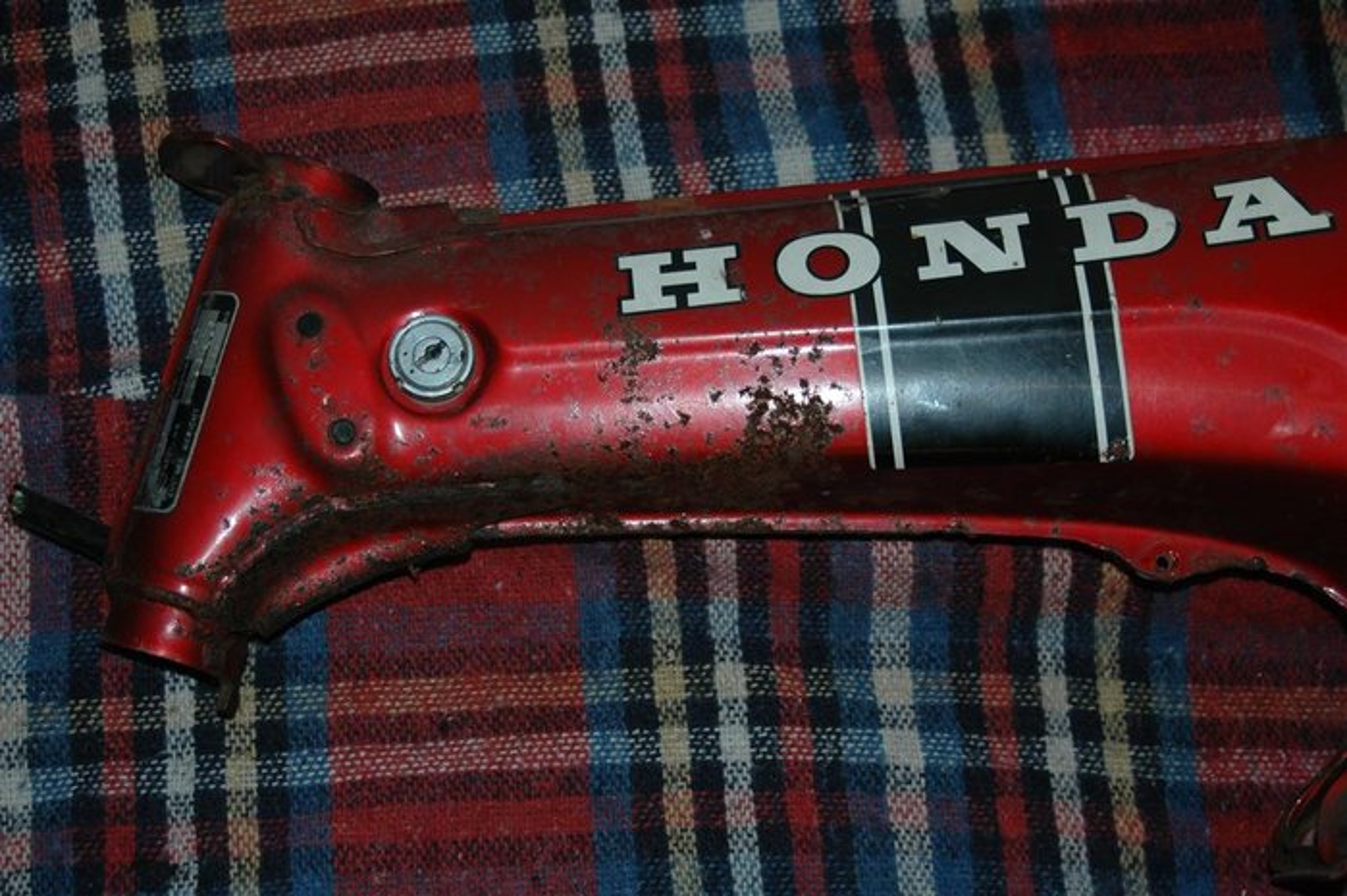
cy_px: 448
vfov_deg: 19.7
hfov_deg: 29.3
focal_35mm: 69
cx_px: 674
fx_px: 2580
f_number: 4.8
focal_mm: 46
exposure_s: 1/60
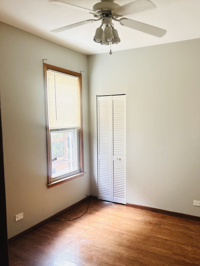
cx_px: 110
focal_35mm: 30
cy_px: 139
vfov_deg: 59.9
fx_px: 231
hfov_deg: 46.7
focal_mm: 5.7
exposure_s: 1/60
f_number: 1.5
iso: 250
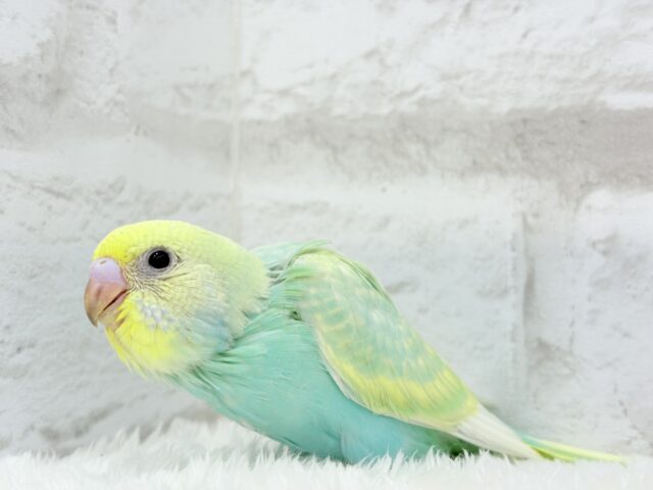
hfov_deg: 36.8
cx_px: 326
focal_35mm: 52
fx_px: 981
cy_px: 245
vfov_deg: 28.0
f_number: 1.6
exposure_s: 1/50
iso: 32
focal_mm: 5.96
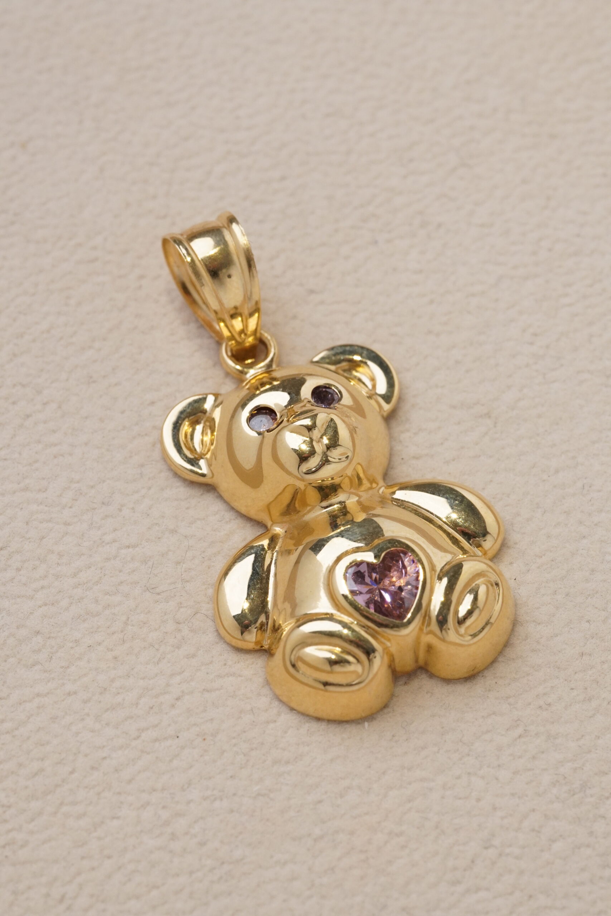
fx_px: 2673
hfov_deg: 13.0
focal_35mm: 105
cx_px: 306
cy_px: 458
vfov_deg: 19.5
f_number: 11
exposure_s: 1/200
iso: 1600
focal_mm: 70
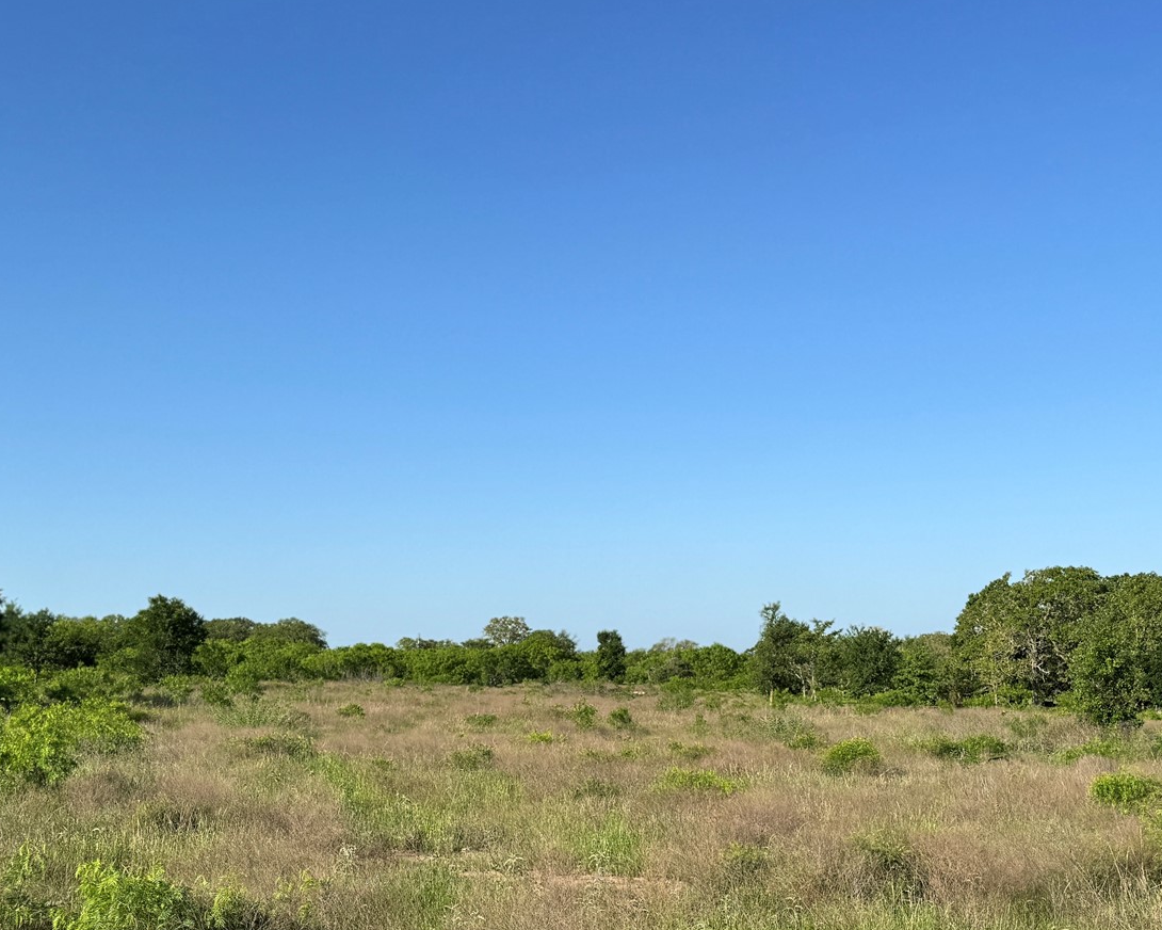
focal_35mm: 44
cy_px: 669
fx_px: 1513
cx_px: 519
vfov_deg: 33.6
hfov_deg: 42.0
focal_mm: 6.76
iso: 80
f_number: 1.78
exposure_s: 1/3413
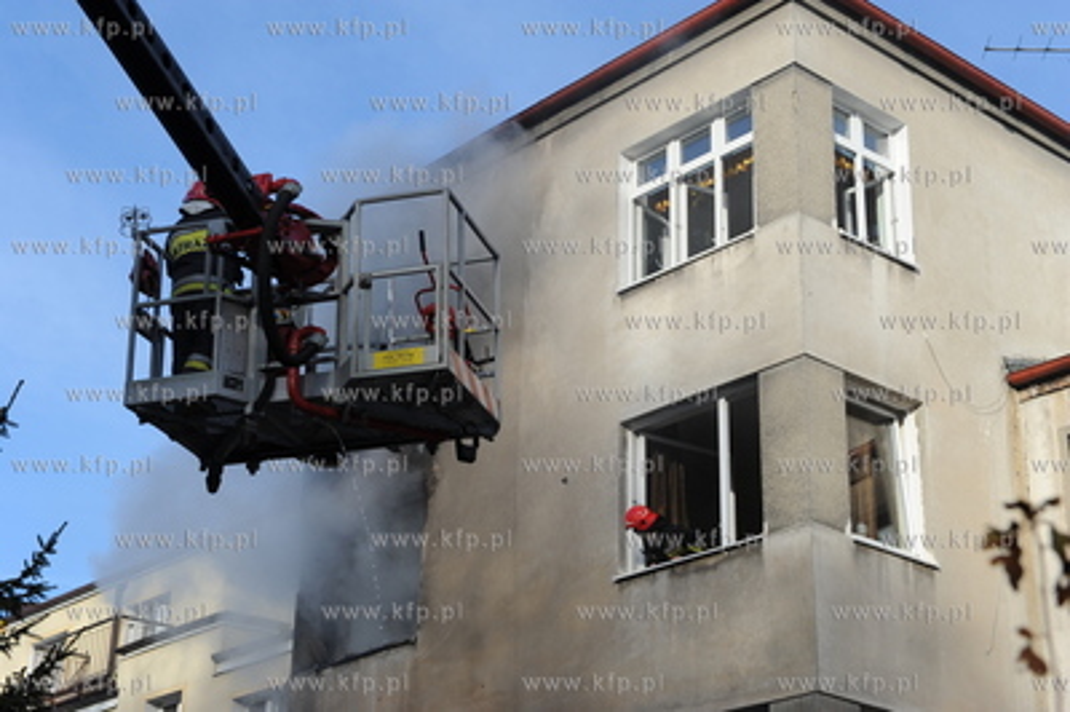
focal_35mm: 62
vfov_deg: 21.9
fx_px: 1841
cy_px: 356
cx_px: 535
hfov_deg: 32.4
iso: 800
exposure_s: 1/500
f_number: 11
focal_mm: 62
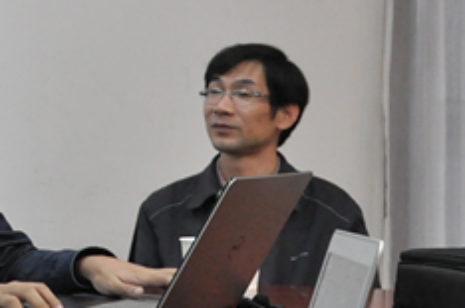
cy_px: -5
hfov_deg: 12.2
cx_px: -145
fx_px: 2114
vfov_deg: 8.3
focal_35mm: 164
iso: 2000
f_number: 4.2
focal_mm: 32
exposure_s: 1/50
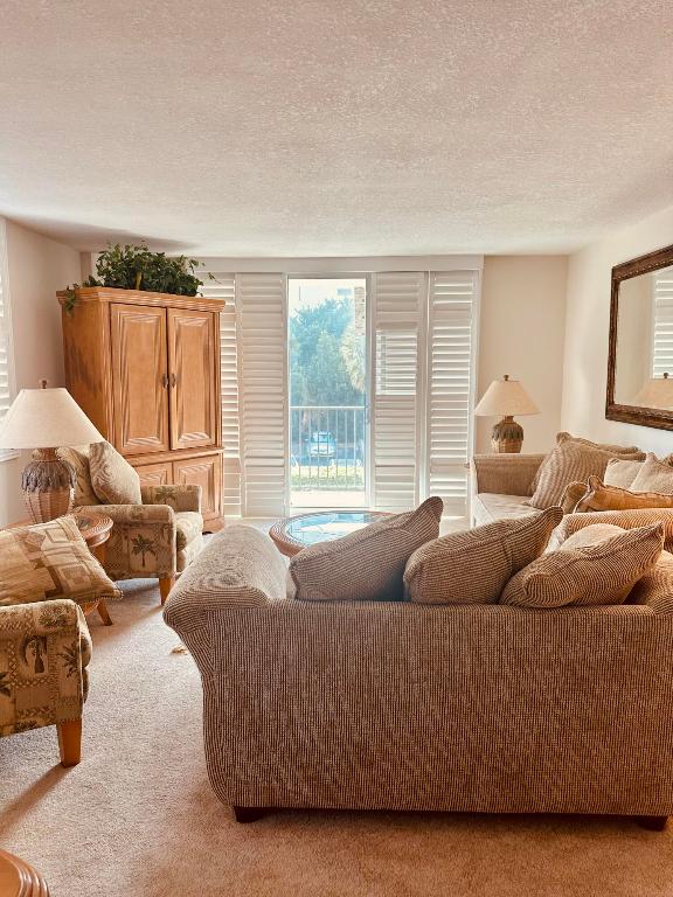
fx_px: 622
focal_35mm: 24
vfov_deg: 71.6
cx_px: 336
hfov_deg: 56.8
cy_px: 448
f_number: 1.78
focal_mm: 6.86
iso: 64
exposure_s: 1/120
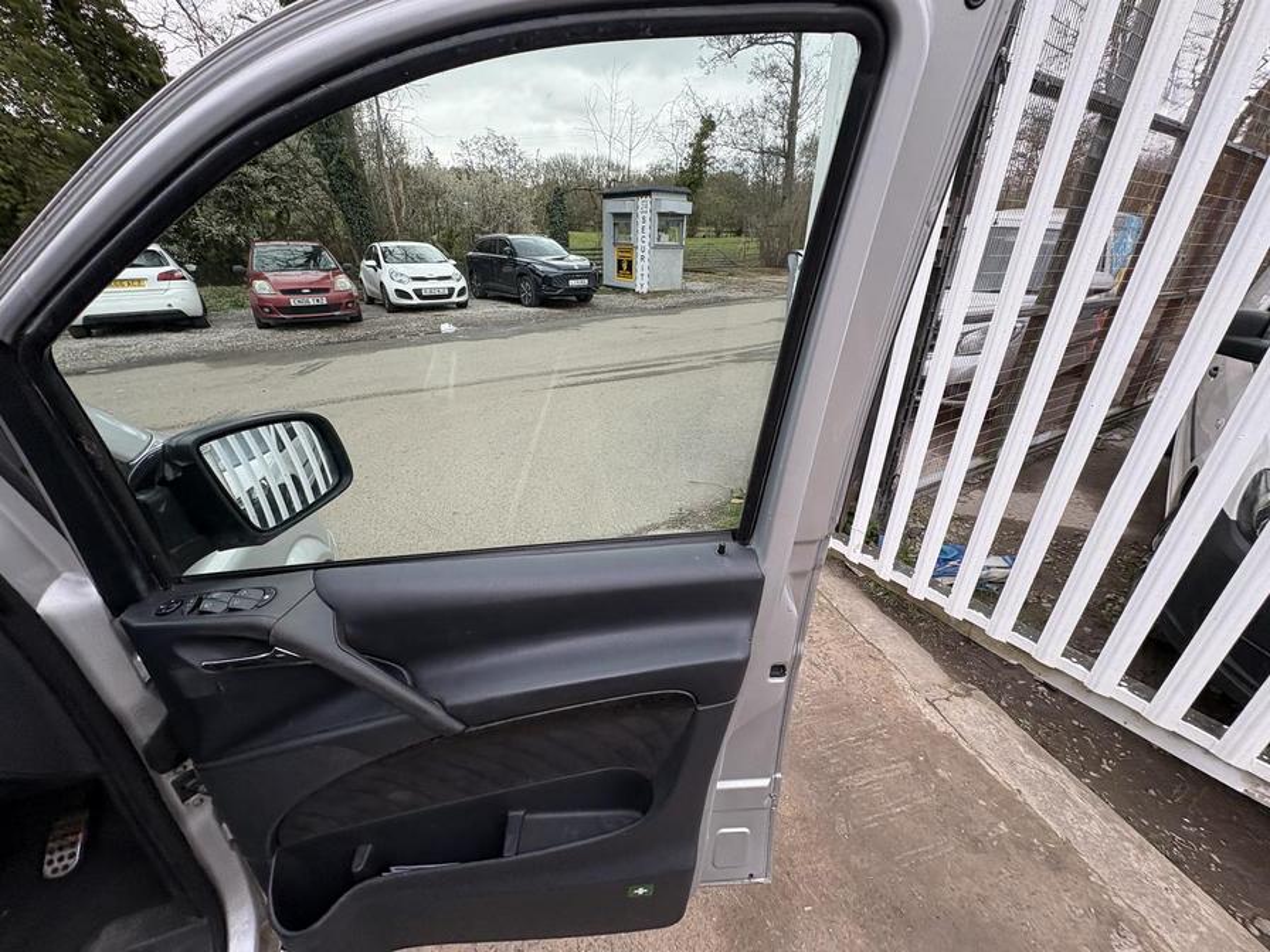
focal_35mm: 14
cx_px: 635
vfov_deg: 85.7
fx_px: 514
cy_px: 476
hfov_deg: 102.1
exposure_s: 1/207
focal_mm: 2.22
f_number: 2.2
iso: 40
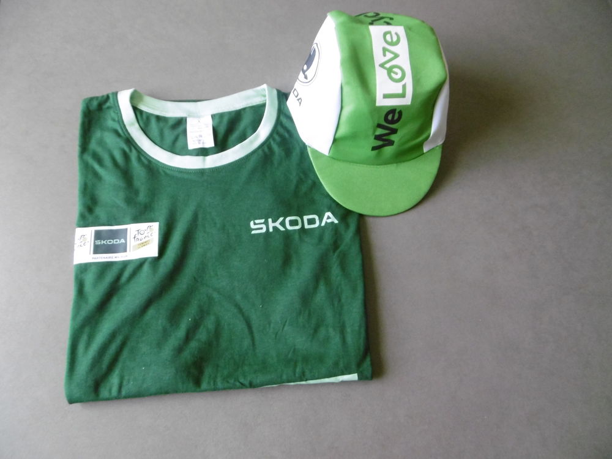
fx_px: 424
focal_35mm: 24
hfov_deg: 71.6
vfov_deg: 56.8
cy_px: 230
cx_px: 306
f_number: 3.1
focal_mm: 4.3
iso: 400
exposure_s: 1/40
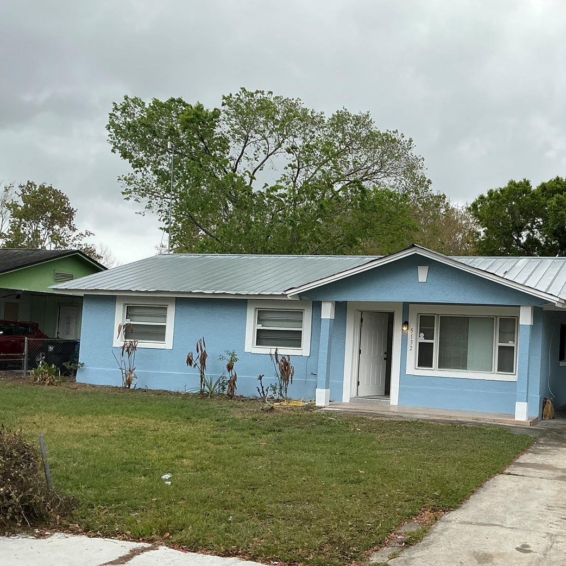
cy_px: 304
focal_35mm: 38
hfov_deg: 42.4
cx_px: 431
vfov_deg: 43.8
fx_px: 703
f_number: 1.8
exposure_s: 1/1076
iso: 25
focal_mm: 3
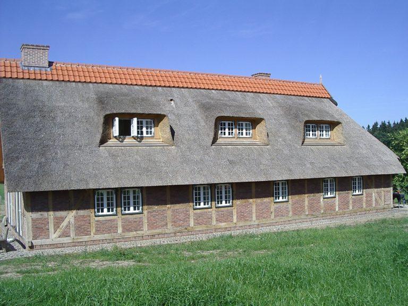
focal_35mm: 38
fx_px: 448
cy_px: 153
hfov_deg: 49.0
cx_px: 204
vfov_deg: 37.7
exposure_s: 1/400
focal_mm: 5.8
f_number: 4.8
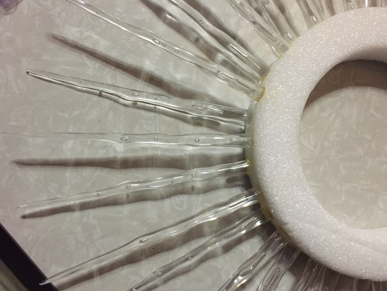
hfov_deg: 61.7
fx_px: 324
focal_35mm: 29
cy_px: 146
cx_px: 194
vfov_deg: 48.2
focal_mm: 4.15
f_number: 2.2
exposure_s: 1/15
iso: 400
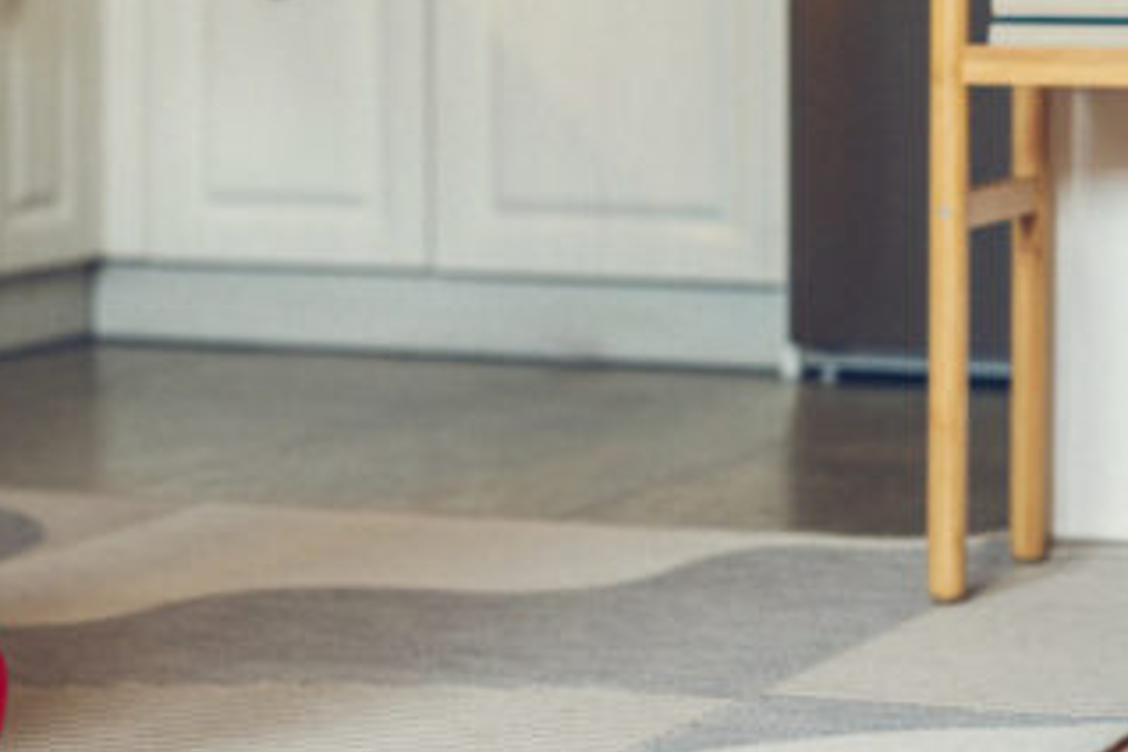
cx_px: -149
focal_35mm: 157
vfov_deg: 8.7
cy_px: -7
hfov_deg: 12.8
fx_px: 4919
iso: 500
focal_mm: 65
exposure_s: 1/100
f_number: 2.8
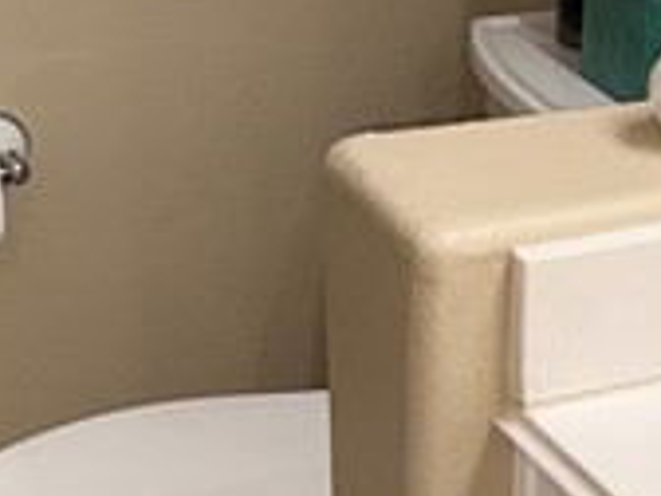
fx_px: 2788
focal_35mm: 146
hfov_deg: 13.4
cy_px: 547
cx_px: 582
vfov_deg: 10.0
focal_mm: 6.76
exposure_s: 1/40
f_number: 1.78
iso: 64
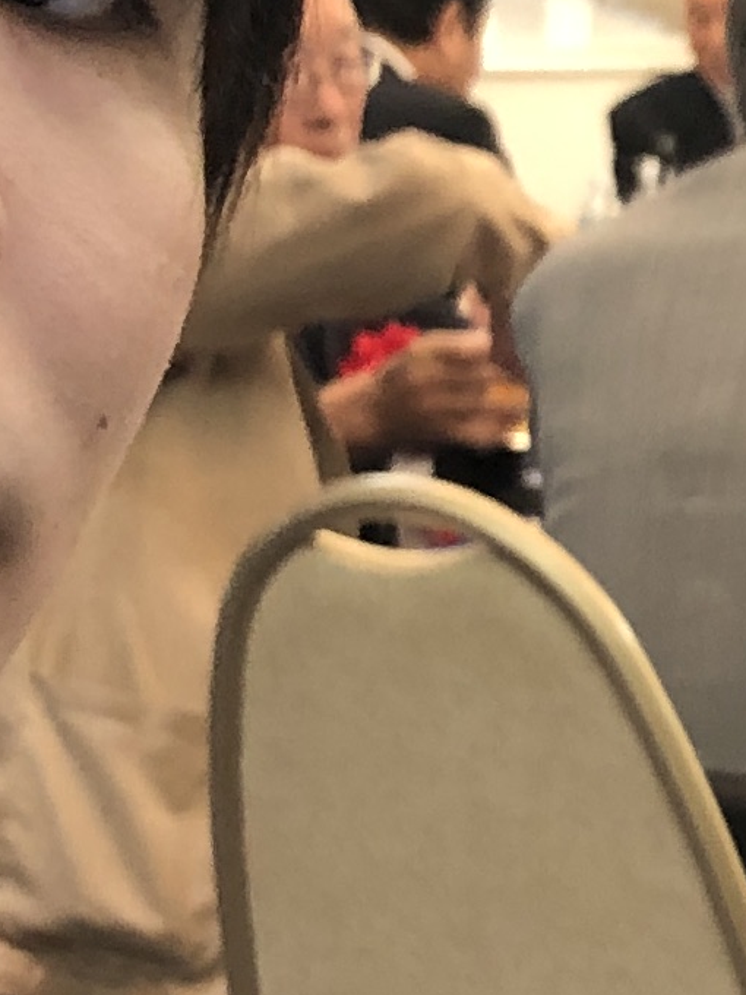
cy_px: 723
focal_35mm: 166
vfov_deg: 11.9
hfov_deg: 8.3
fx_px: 4770
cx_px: 1714
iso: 50
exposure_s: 1/17
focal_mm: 3.99
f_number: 1.8
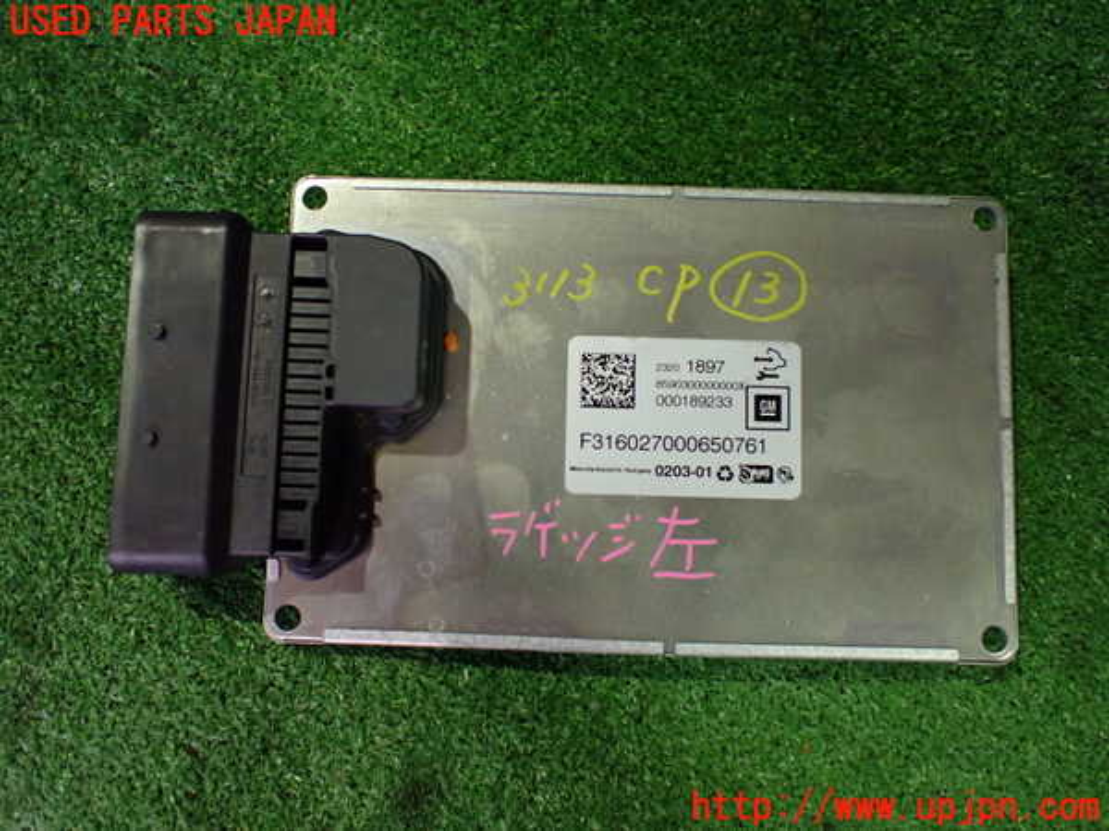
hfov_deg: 60.0
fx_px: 961
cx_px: 554
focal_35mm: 30
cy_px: 416
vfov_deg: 46.8
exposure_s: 1/60
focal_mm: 5.4
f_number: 2.3
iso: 800
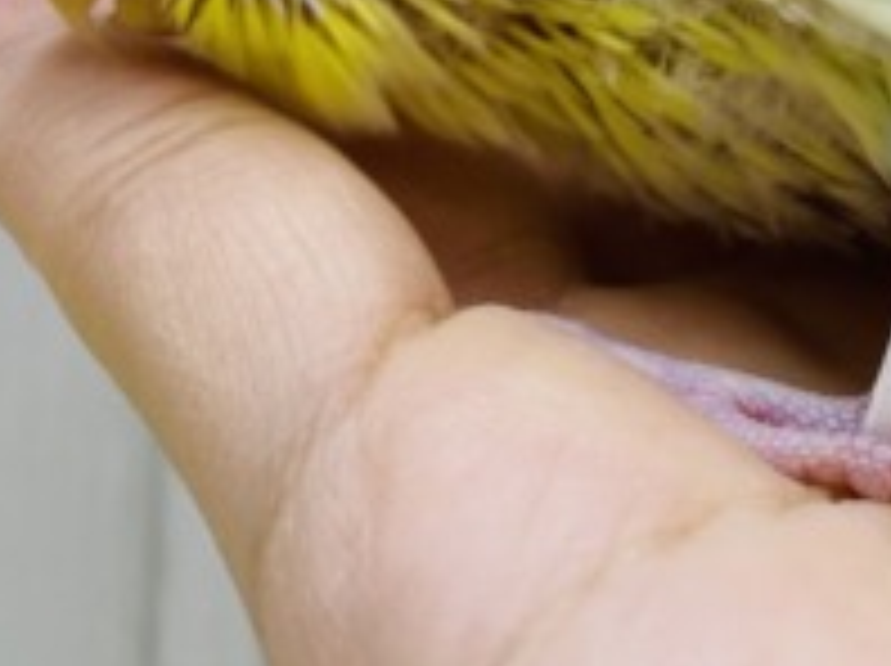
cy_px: -184
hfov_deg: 22.3
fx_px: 2082
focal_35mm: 81
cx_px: 1062
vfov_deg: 17.2
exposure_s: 1/100
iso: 100
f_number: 1.8
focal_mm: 4.25
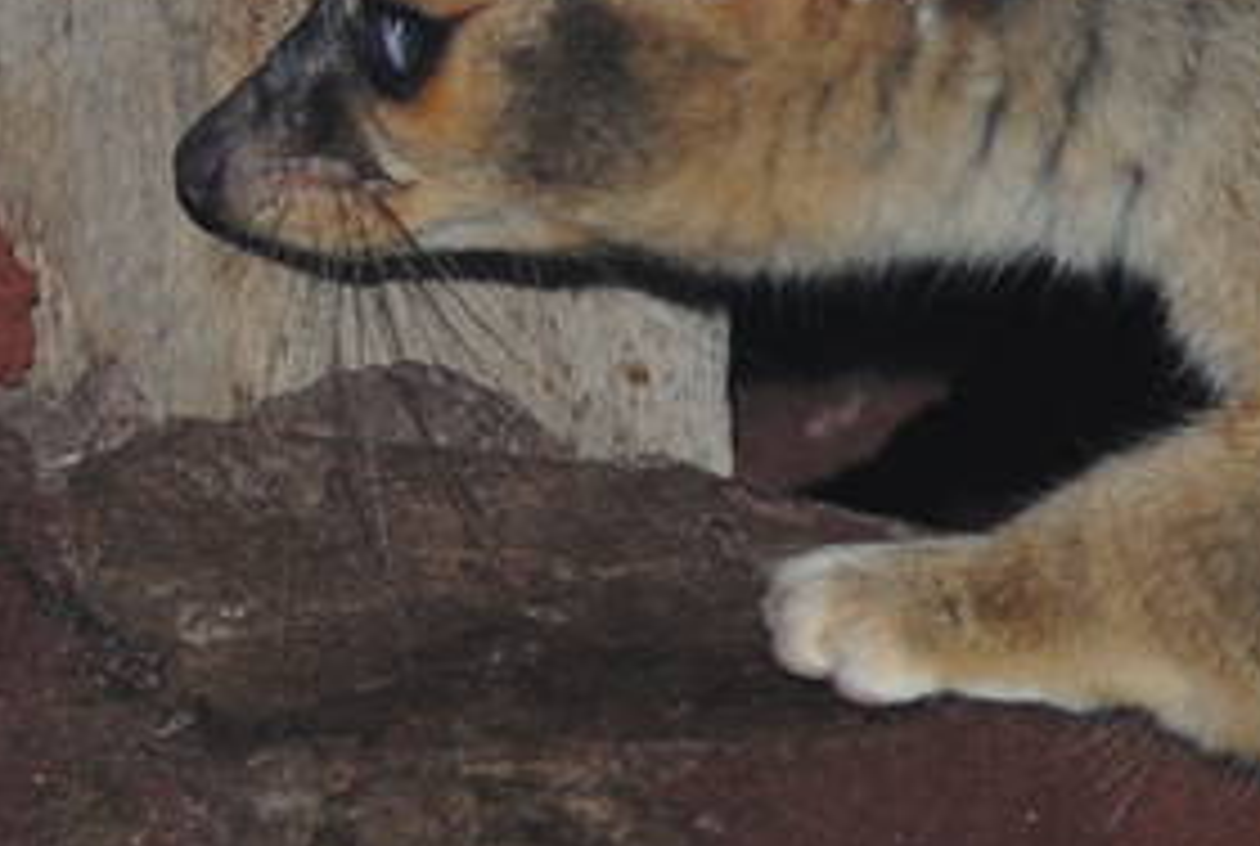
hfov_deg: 4.3
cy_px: 506
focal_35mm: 471
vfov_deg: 2.9
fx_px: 16515
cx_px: 2336
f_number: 4.5
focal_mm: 55
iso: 200
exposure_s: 1/60
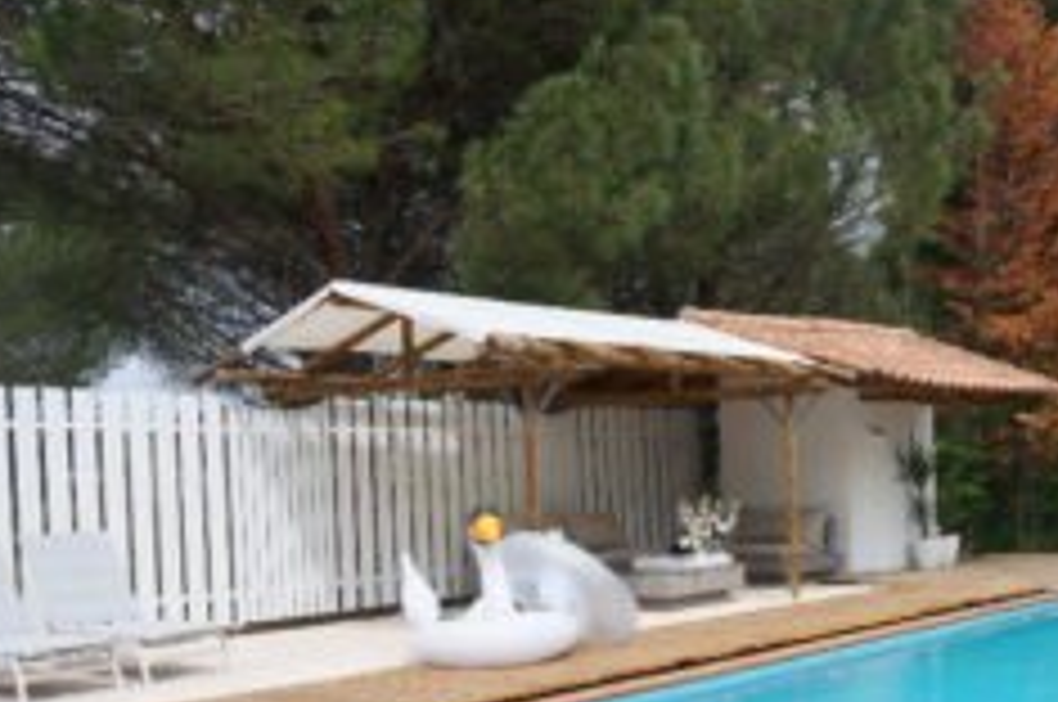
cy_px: 522
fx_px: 1321
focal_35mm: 45
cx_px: 918
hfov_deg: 40.8
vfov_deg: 29.3
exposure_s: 1/160
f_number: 9
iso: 100
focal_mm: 16
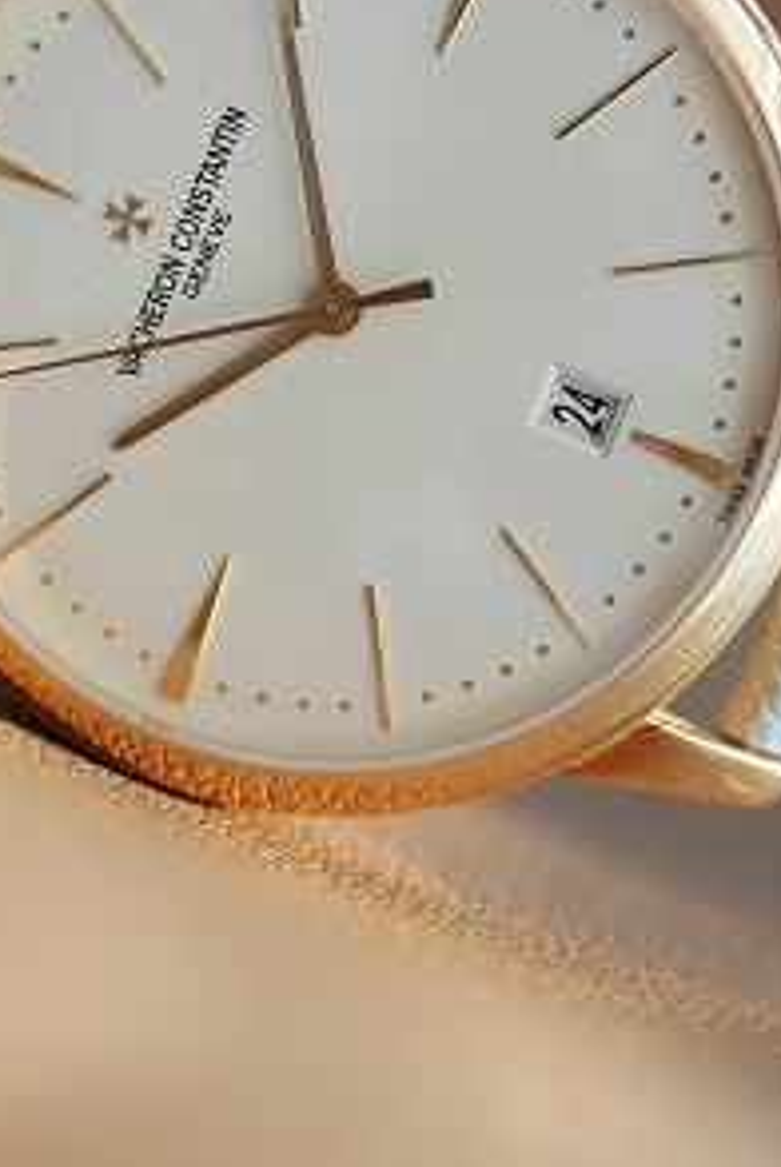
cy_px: 293
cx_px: 335
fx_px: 8148
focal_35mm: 251
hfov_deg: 5.5
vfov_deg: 8.2
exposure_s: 1/250
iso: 1000
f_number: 2.8
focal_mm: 105
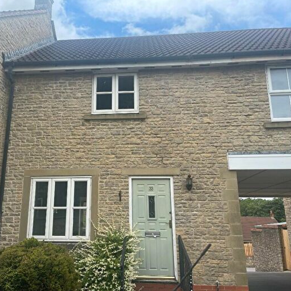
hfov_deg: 53.6
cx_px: 113
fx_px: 285
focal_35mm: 30
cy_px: 145
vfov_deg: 54.0
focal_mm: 5.1
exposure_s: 1/1164
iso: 32
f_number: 1.6
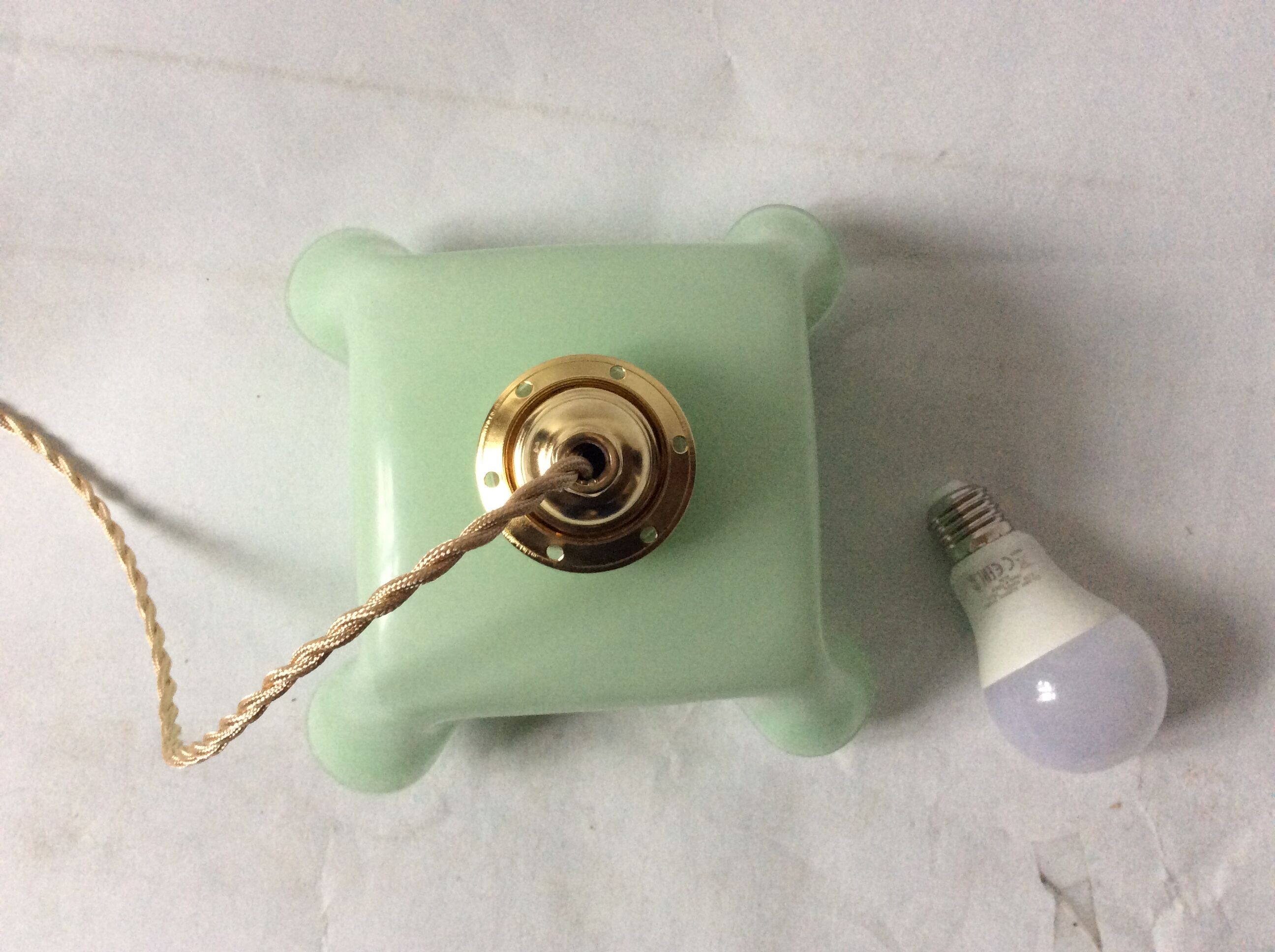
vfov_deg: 44.1
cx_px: 638
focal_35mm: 32
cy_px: 476
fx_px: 1177
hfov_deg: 56.9
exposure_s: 1/25
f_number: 2.4
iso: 160
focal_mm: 3.3
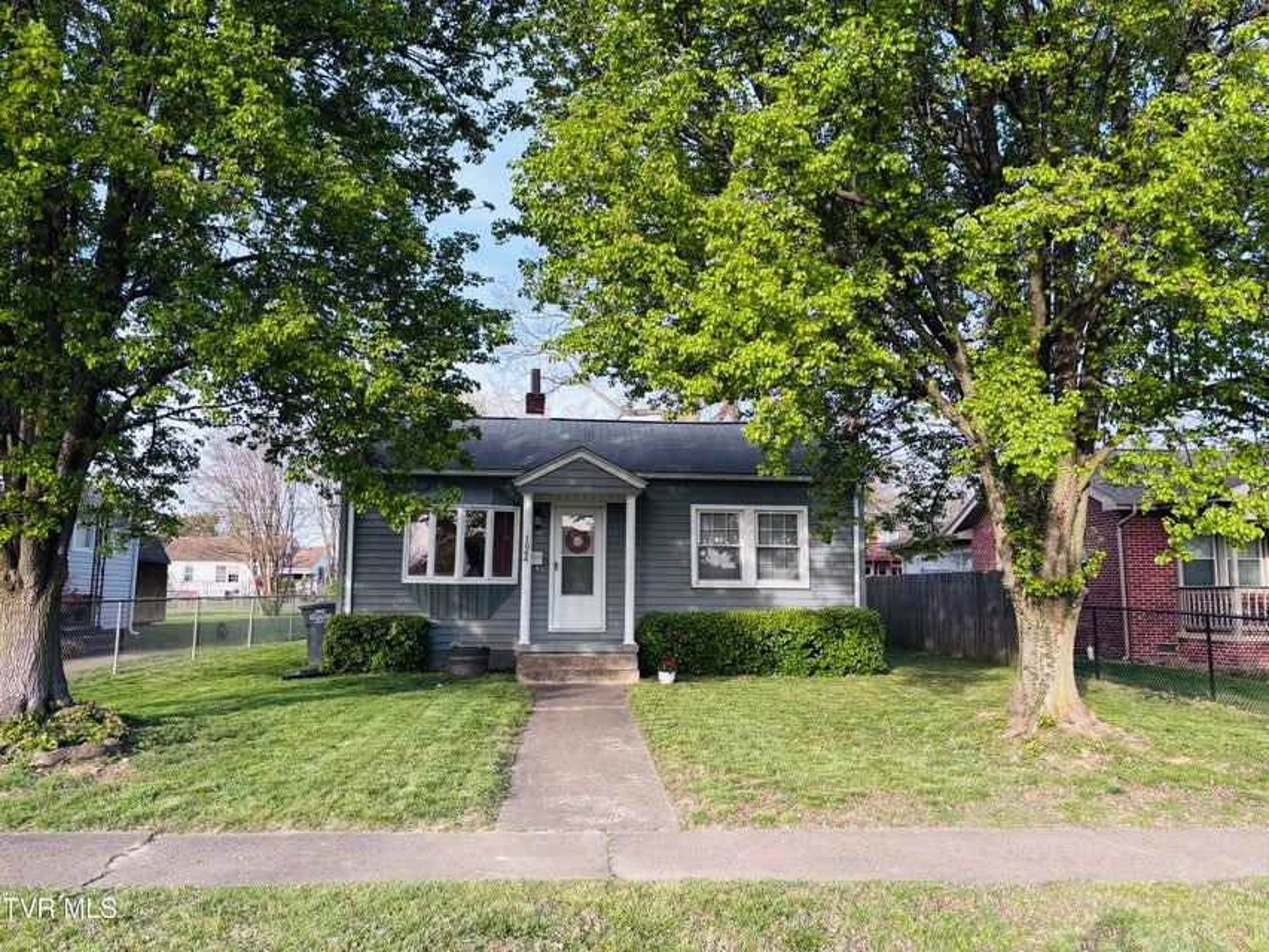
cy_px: 476
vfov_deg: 53.1
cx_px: 634
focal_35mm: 26
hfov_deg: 67.3
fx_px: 953
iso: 50
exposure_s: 1/657
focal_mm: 5.96
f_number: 1.6
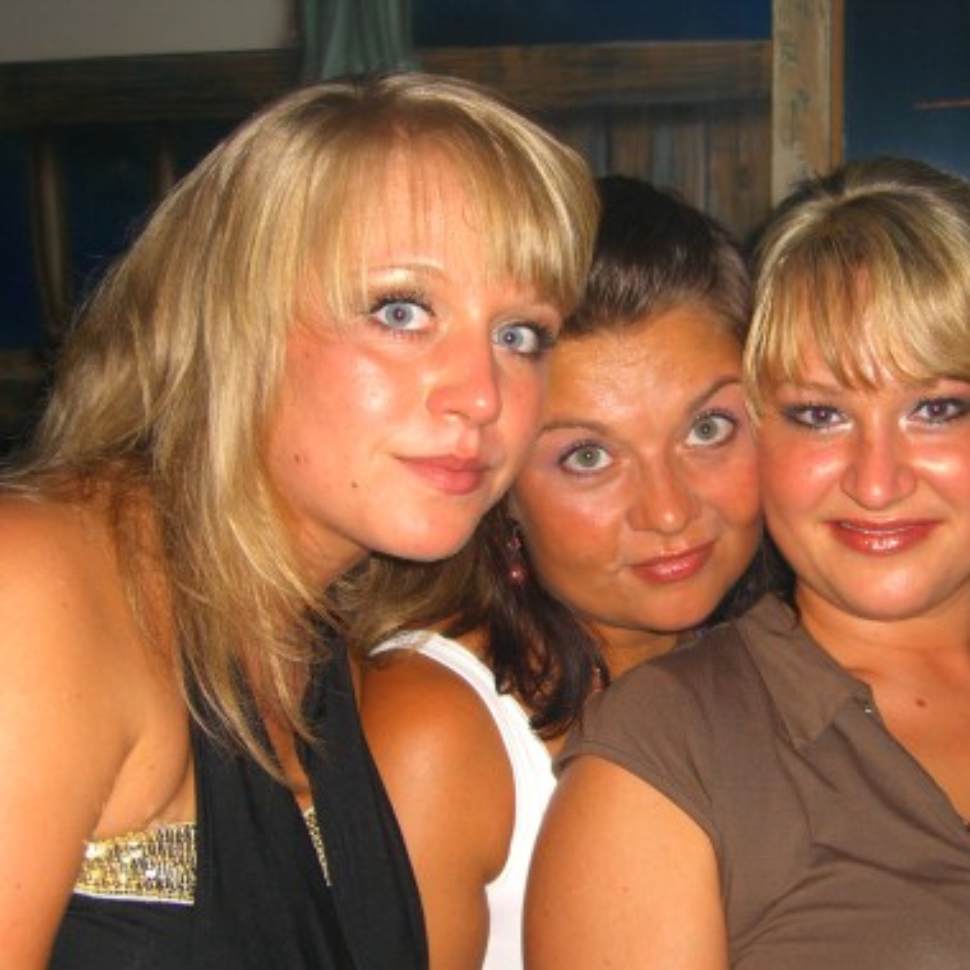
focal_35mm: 53
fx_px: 1680
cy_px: 572
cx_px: 643
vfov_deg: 32.1
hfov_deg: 32.0
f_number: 2.8
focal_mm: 7.9
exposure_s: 1/60
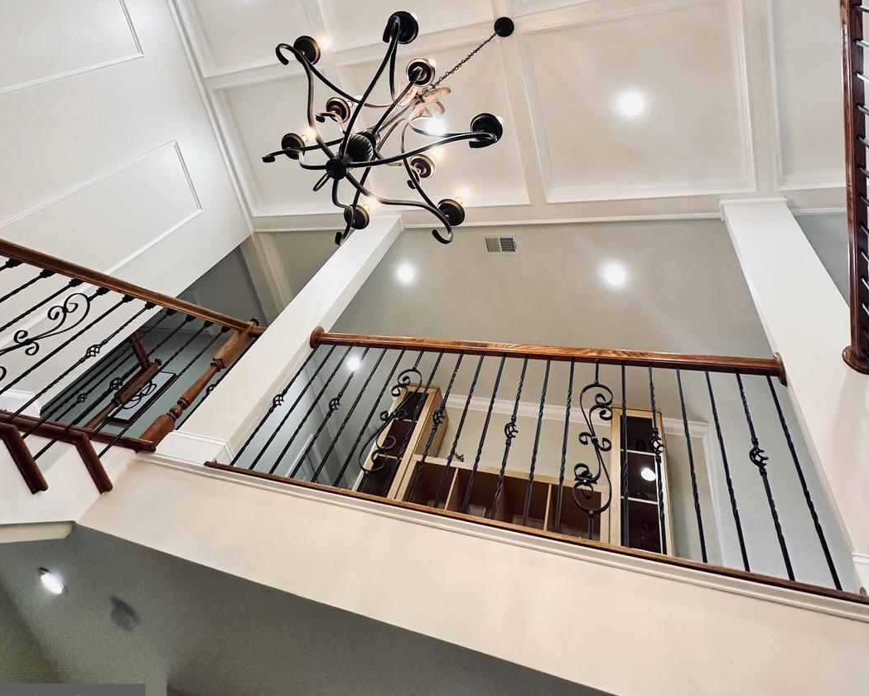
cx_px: 416
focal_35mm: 20
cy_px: 115
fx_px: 515
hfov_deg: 80.3
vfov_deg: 61.1
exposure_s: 1/120
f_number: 2.2
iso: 160
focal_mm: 2.22
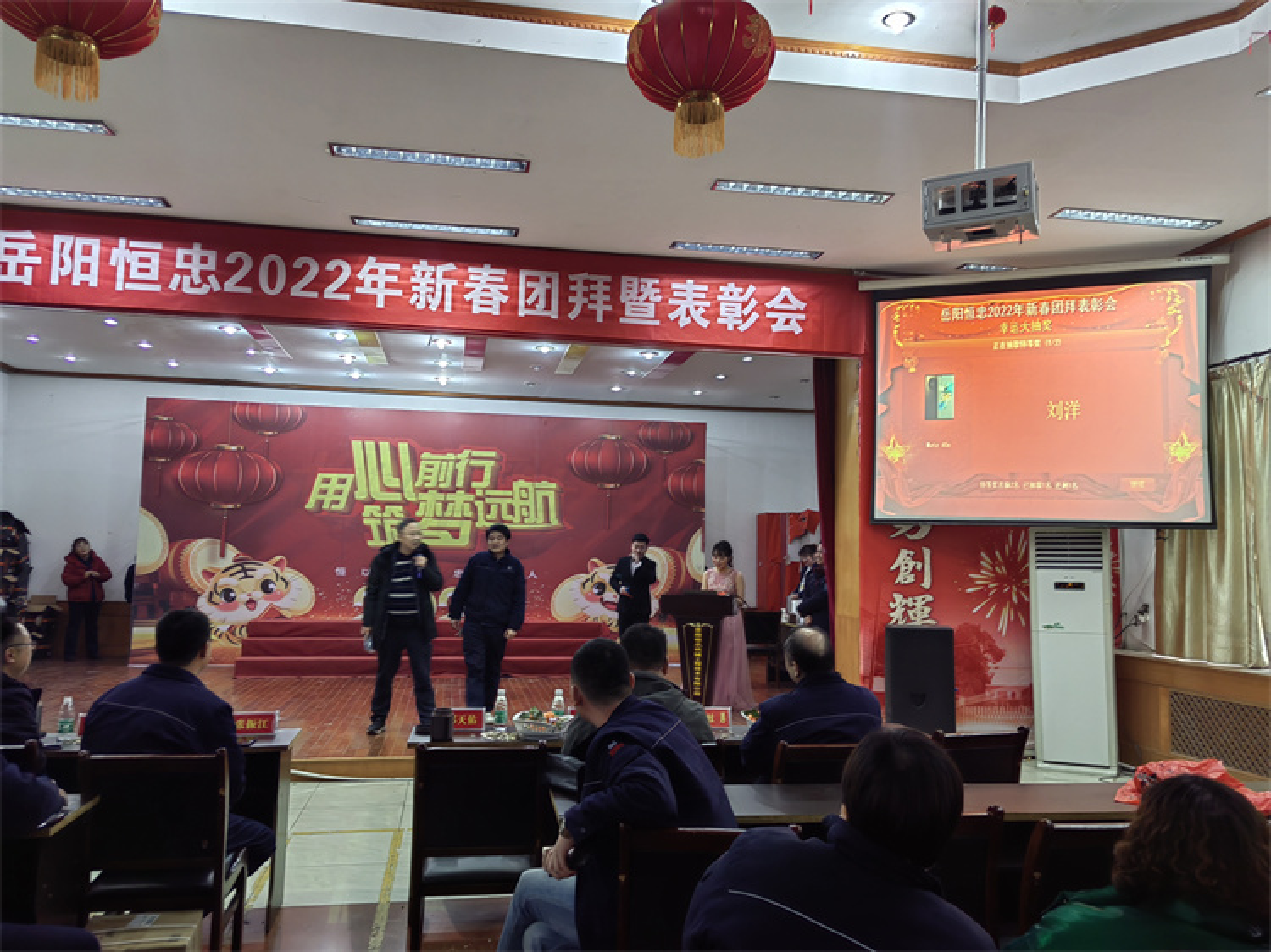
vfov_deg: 51.3
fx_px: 991
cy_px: 476
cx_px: 636
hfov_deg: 65.3
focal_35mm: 27
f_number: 1.9
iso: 100
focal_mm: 5.52
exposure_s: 1/33.3
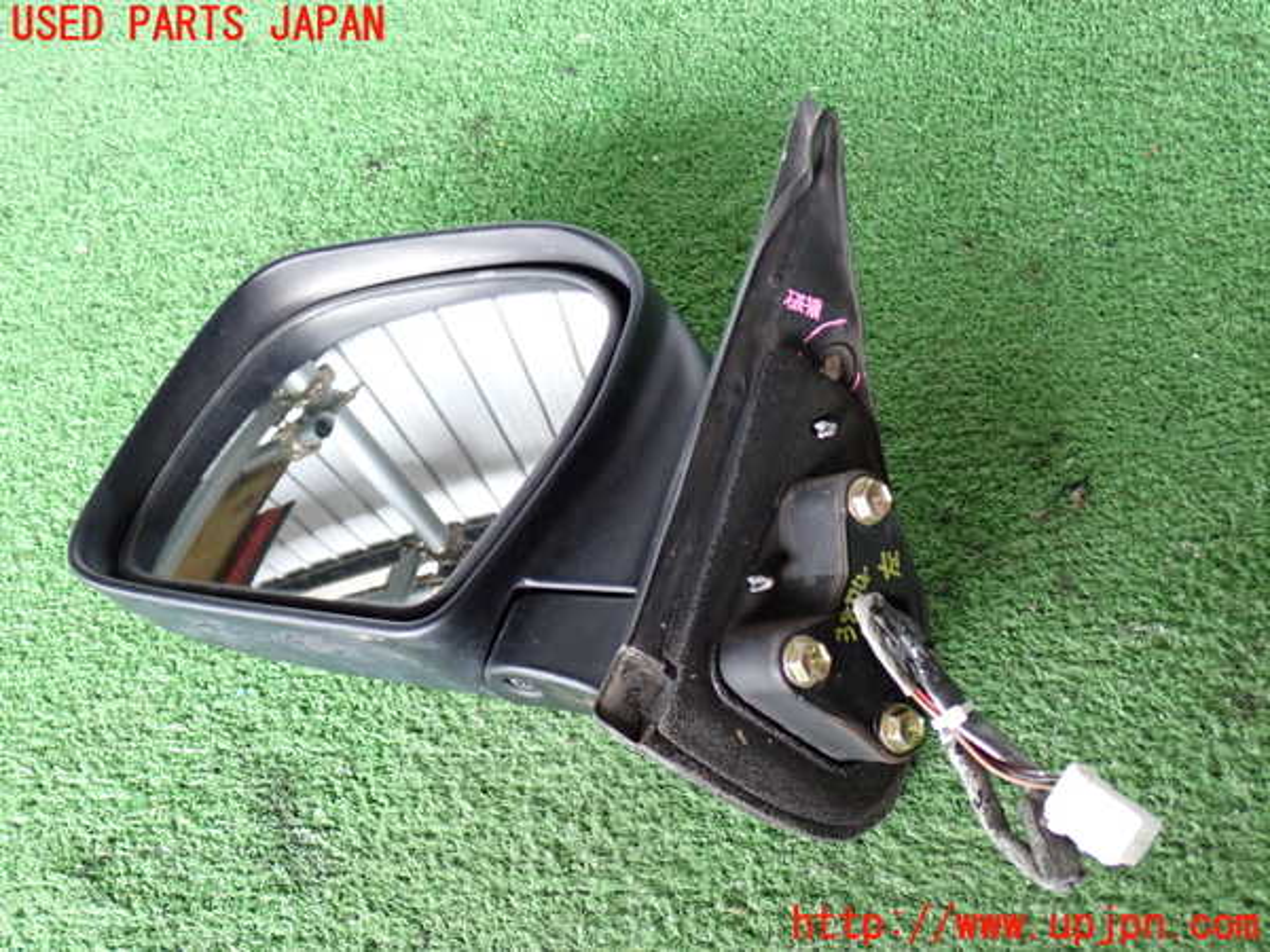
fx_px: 1394
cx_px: 635
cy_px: 476
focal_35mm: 38
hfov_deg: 49.0
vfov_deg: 37.7
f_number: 2.7
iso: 500
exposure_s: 1/40
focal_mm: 6.83
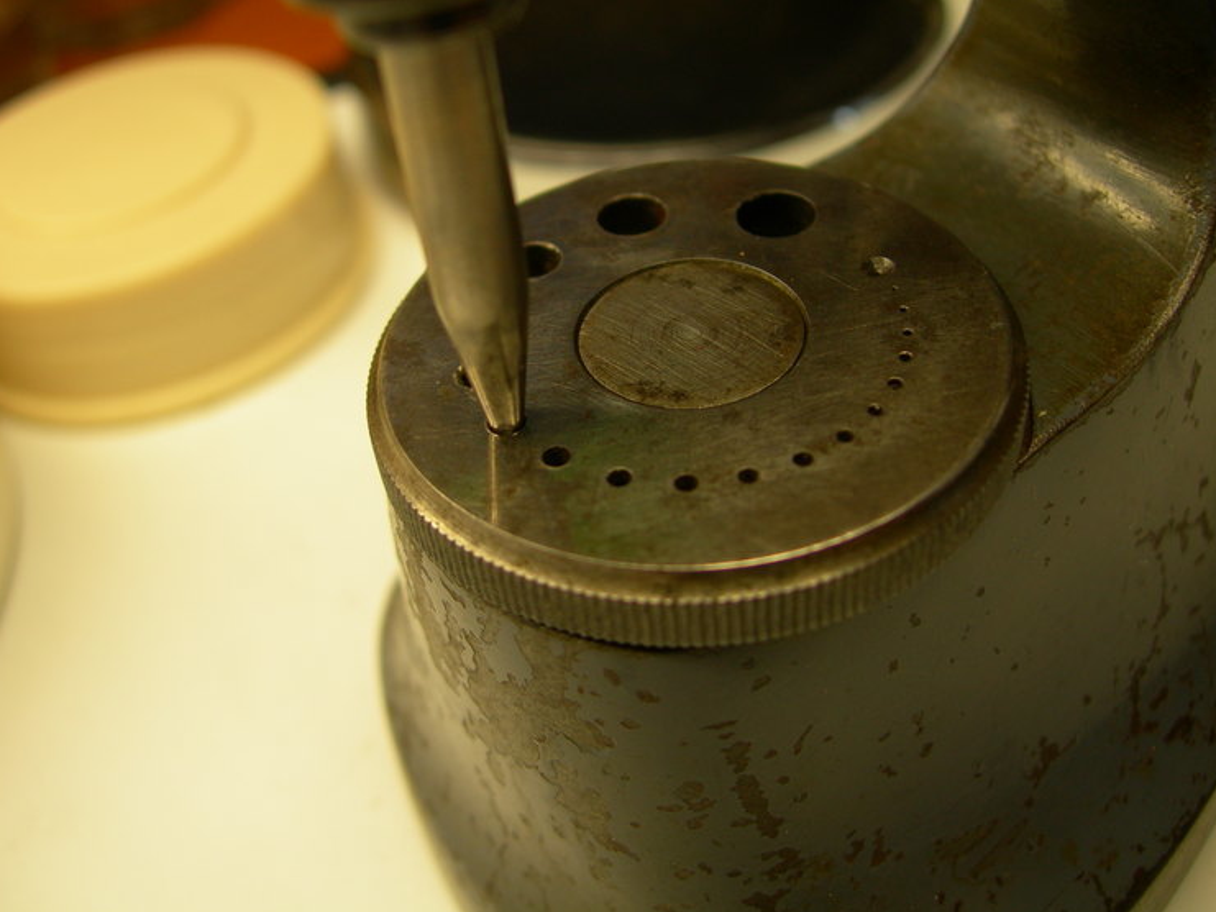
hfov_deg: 45.7
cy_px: 425
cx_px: 565
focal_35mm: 41
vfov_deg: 35.1
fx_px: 1440
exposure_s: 1/55.6
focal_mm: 7.8
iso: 50
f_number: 2.8
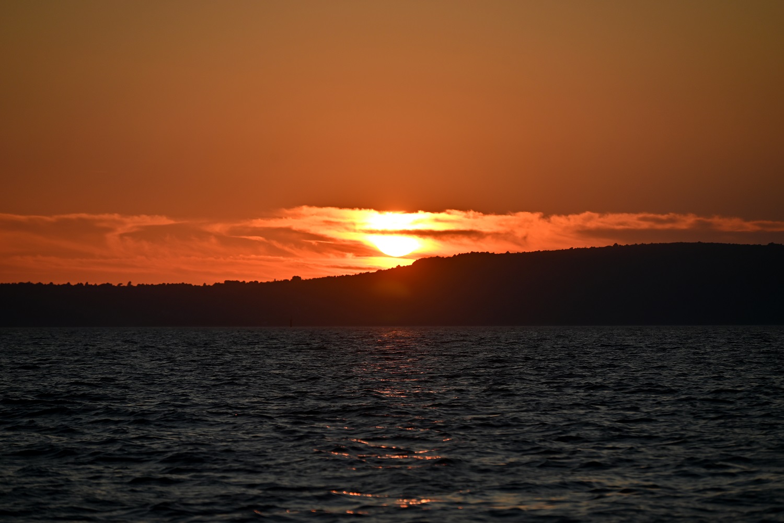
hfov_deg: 9.4
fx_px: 4792
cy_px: 262
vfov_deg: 6.2
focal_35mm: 220
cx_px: 392
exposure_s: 1/1250
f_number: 6.3
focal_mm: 220
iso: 100
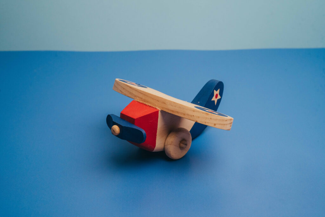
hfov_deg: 39.6
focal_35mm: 50
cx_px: 162
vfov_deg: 27.0
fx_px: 451
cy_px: 108
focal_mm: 50
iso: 1600
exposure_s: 1/125
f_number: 10
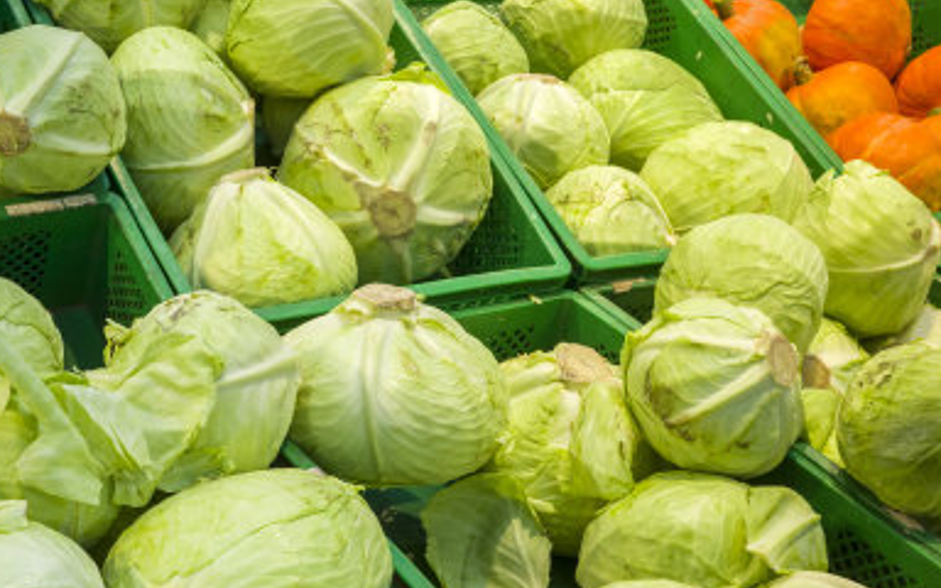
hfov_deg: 30.9
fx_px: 1667
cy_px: 392
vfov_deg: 19.9
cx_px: 225
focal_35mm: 65
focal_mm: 26
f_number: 6.3
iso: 500
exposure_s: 1/40
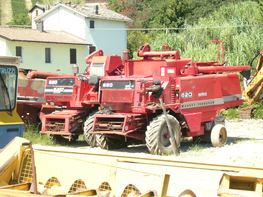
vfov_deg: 15.1
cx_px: 132
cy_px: 98
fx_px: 745
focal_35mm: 98
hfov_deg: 20.0
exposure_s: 1/30
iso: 100
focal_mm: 16.3
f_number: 13.7
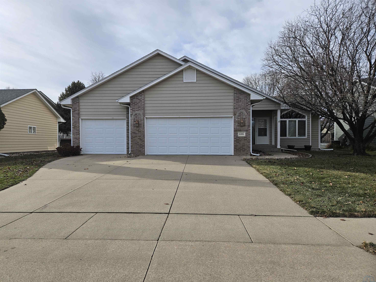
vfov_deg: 58.9
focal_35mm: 23
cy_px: 141
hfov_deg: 73.9
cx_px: 188
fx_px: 250
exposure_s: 1/2000
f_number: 1.8
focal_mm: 5.4
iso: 25
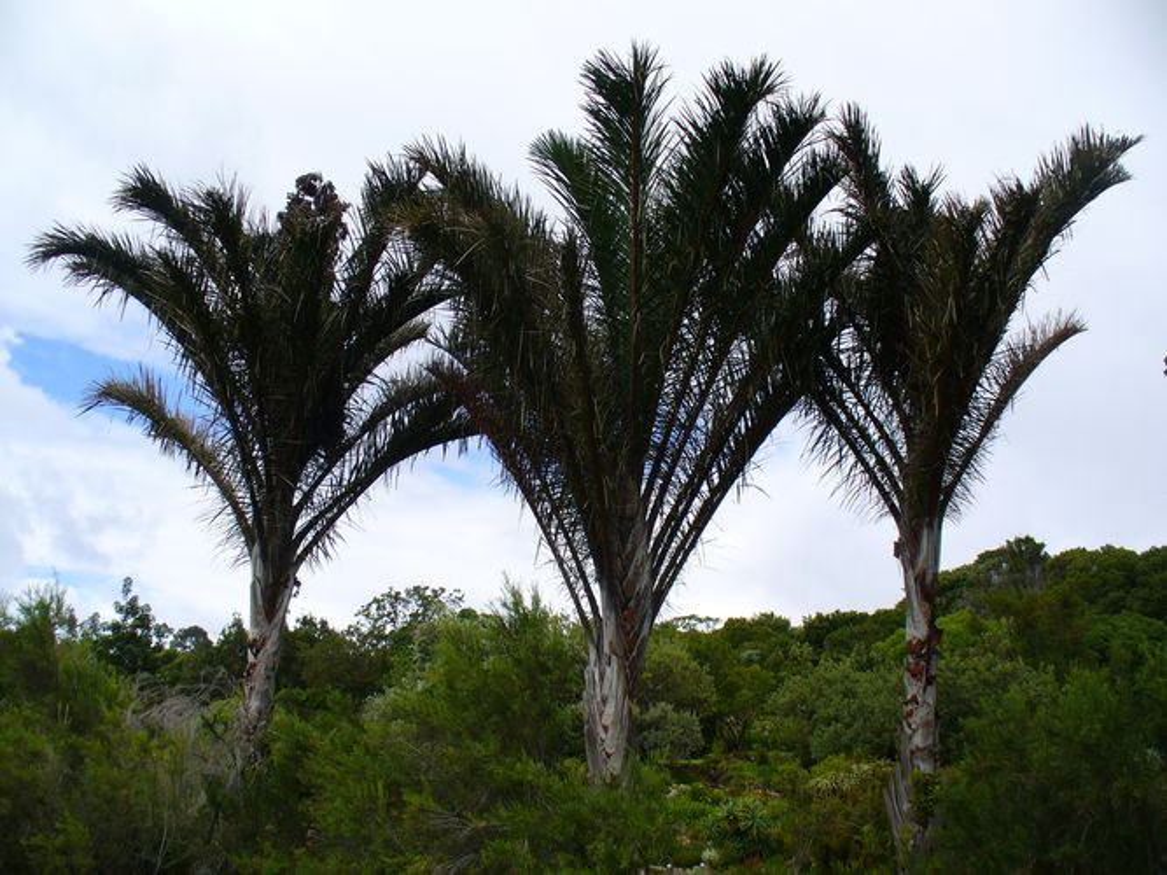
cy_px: 438
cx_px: 584
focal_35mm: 37
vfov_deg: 38.7
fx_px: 1247
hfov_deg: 50.1
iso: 80
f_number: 5.6
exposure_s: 1/320
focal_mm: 6.1
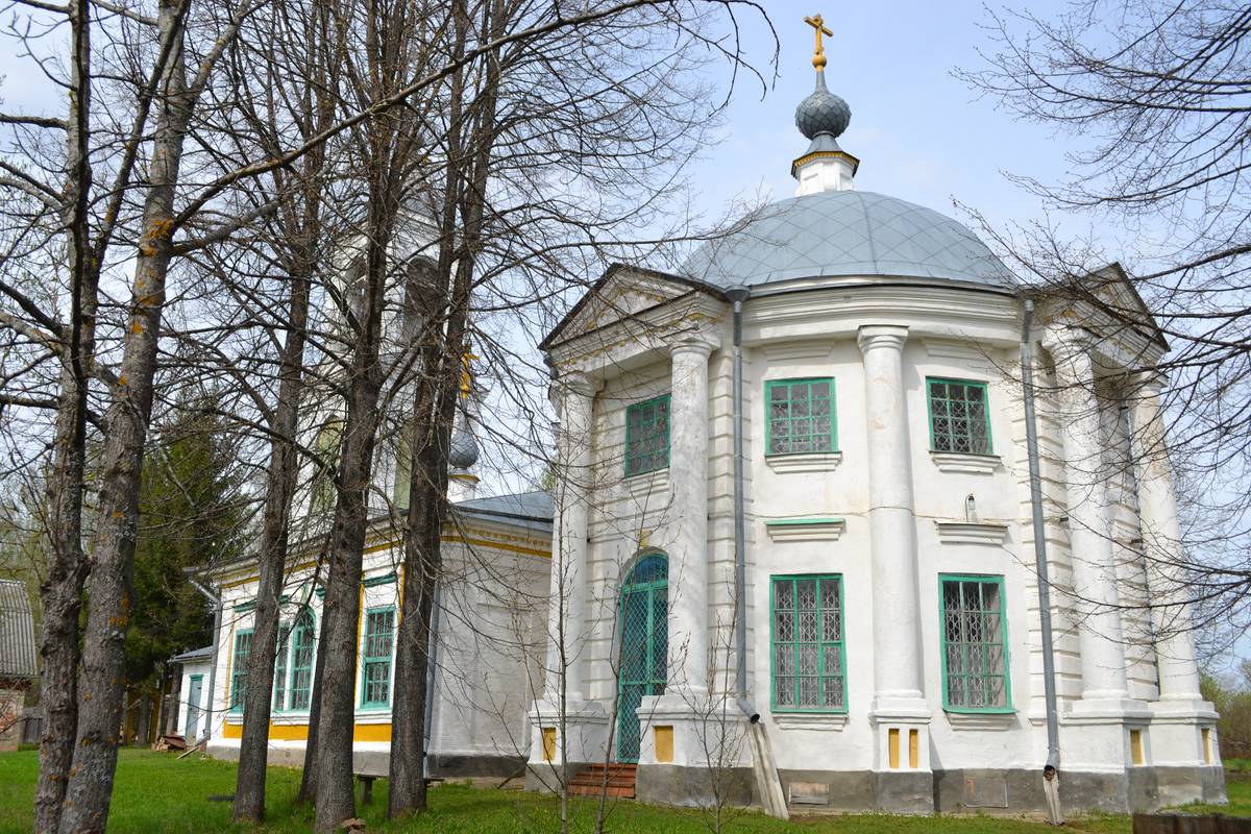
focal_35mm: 30
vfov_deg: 43.6
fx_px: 1042
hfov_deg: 61.9
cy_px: 417
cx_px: 626
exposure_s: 1/250
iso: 100
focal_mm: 20
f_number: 8
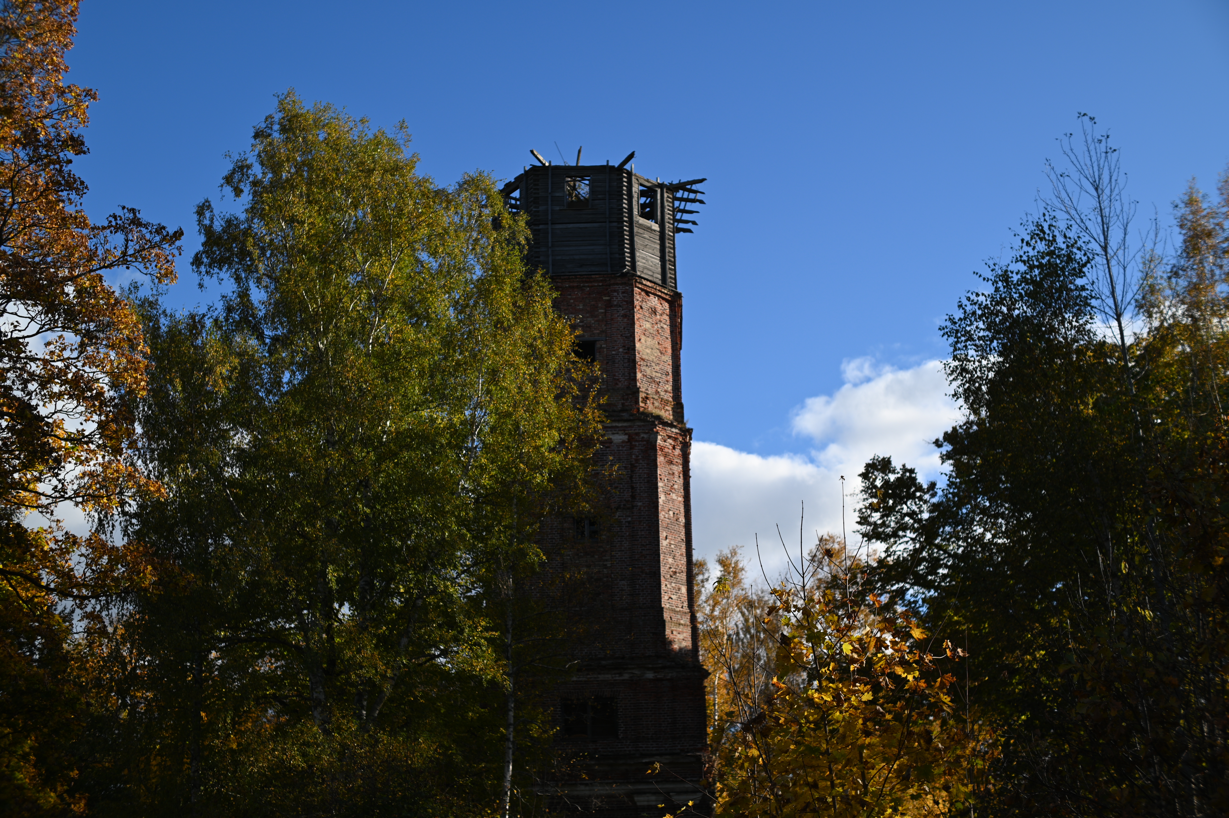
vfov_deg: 27.0
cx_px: 614
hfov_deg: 39.6
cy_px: 409
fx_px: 1706
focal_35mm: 50
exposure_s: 1/1600
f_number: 1.4
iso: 100
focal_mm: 50
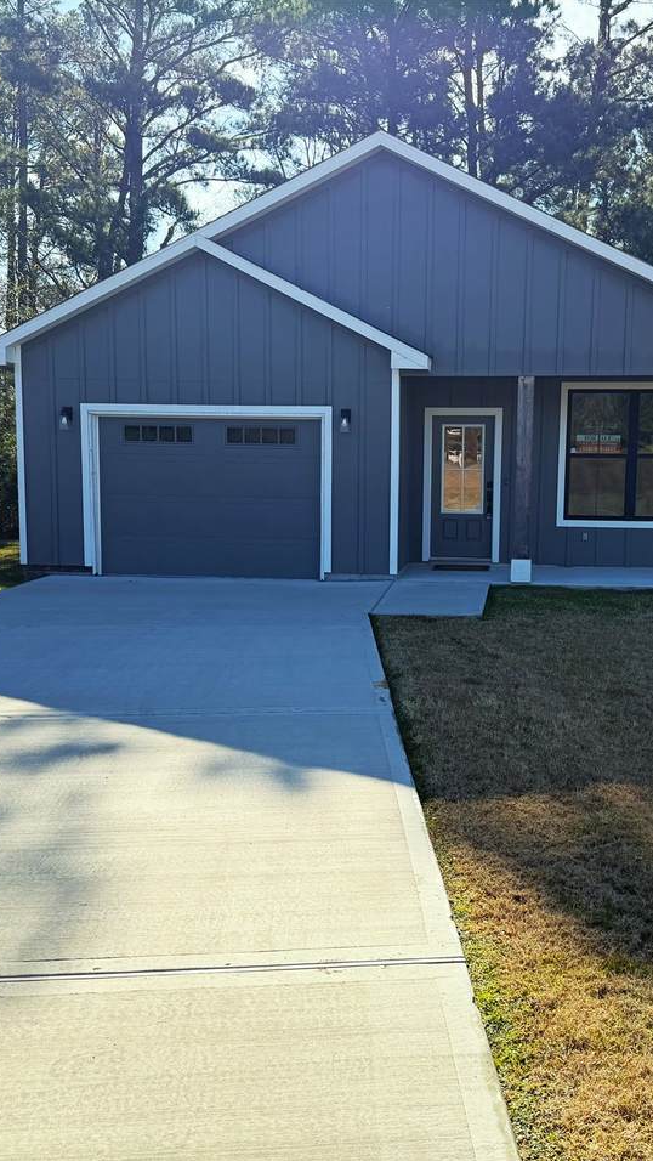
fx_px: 1077
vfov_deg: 56.6
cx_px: 409
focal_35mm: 35
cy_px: 580
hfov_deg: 33.6
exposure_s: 1/3279
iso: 80
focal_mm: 6.76
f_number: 1.78
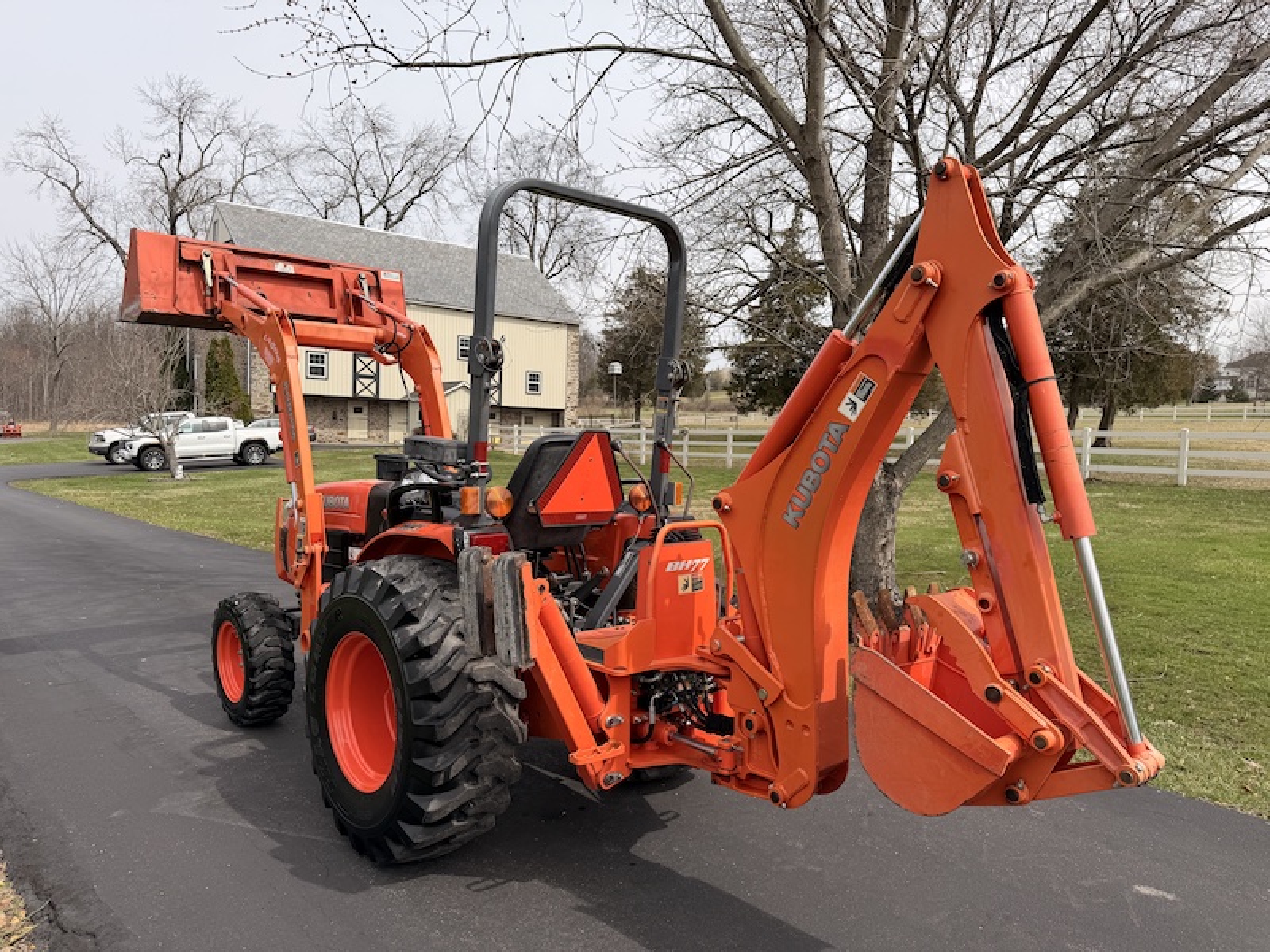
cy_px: 476
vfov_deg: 56.8
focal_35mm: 24
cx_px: 635
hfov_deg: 71.6
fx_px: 881
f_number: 1.78
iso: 80
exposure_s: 1/3584
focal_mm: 6.76
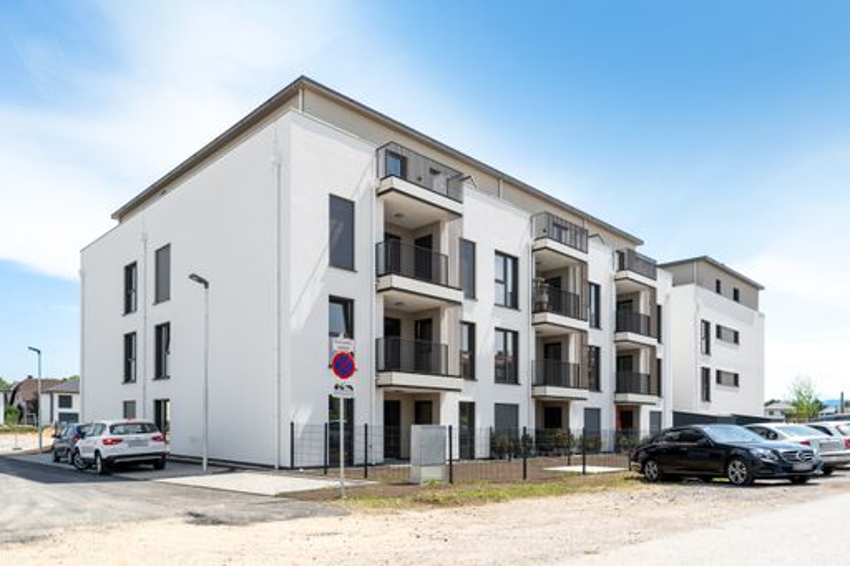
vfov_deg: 53.1
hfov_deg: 73.8
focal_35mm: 24
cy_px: 283
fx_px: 566
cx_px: 425
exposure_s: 1/160
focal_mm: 24
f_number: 11
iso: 100
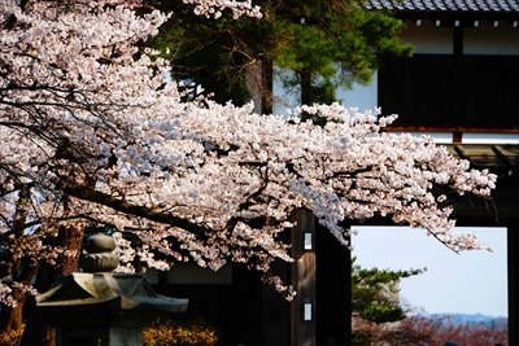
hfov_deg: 8.2
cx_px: 260
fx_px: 3636
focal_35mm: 252
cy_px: 173
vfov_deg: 5.5
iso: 100
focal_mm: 168.1
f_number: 6.3
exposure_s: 1/320
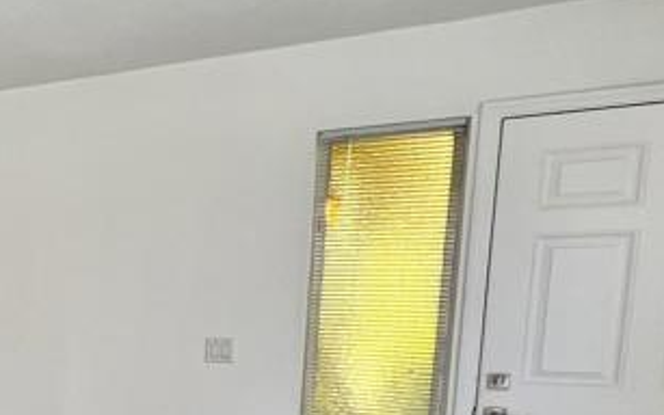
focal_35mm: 46
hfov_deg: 29.4
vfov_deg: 26.7
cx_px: -298
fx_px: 833
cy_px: 404
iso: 32
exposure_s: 1/130
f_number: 1.8
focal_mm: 1.57
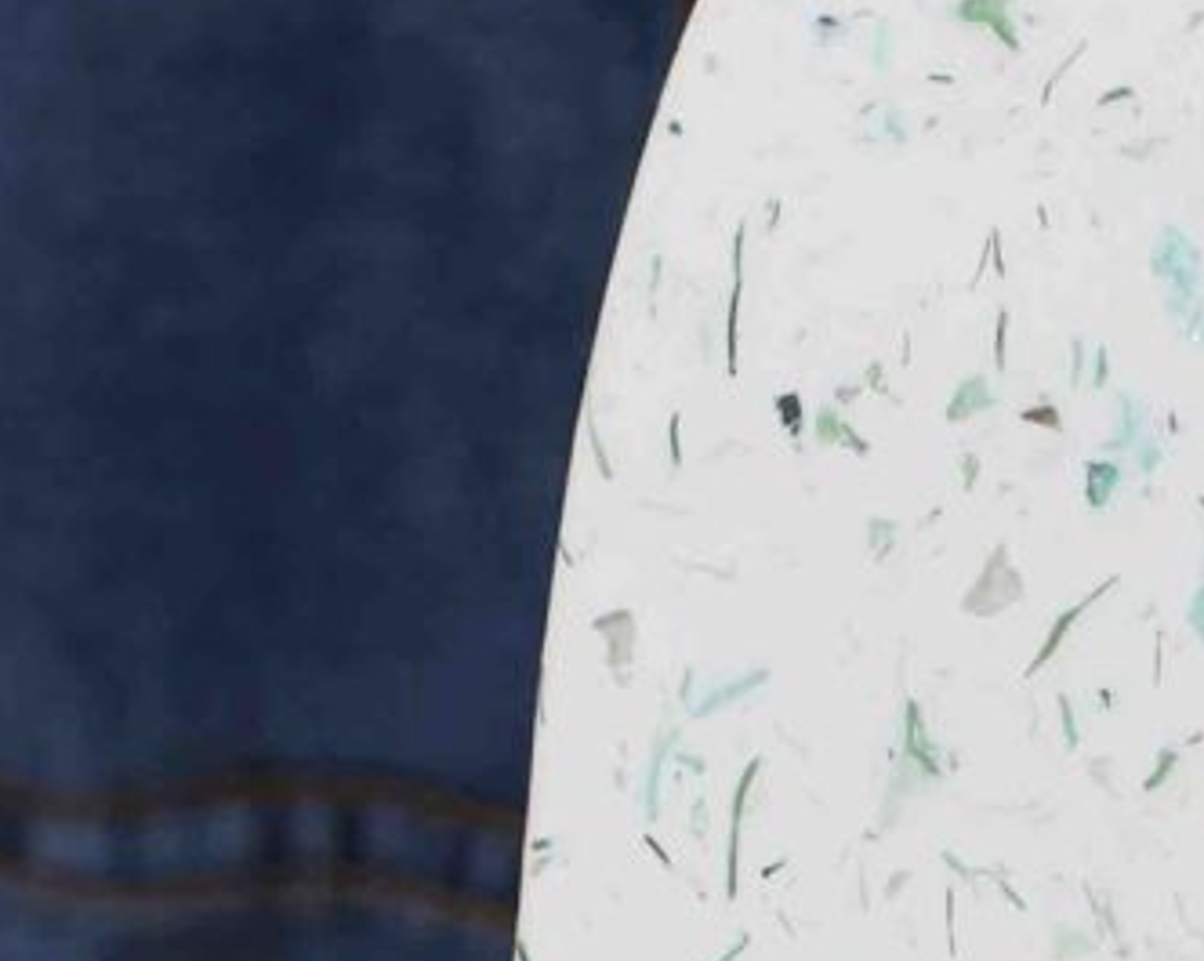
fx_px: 12888
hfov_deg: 5.3
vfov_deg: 4.2
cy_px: 1434
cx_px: 1266
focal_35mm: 362
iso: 1000
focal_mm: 50
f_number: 4
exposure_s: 1/160
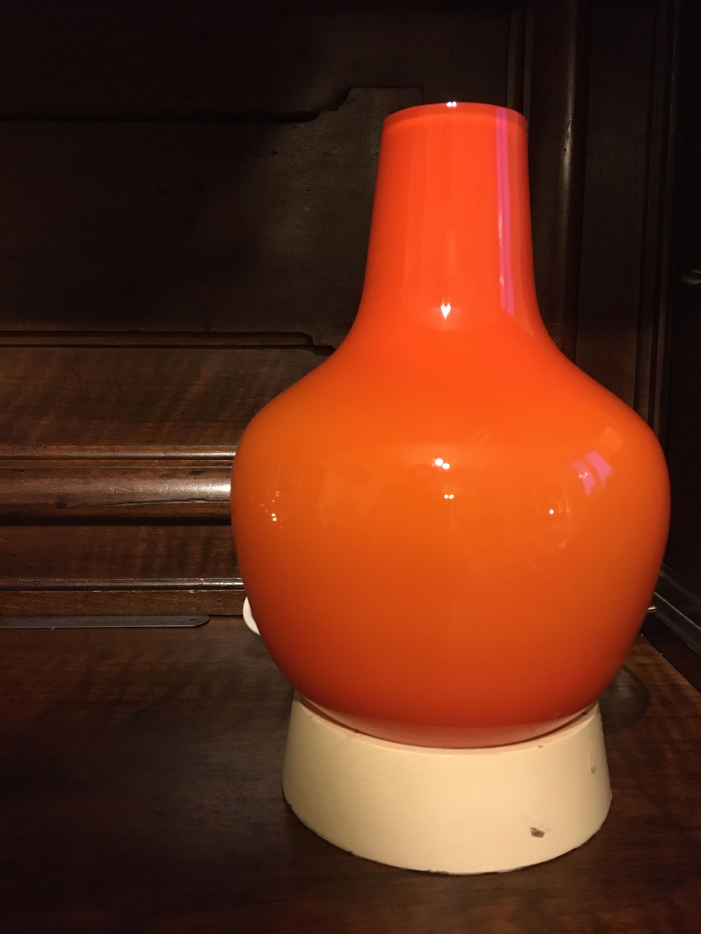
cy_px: 467
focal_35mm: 29
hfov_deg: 48.2
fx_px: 783
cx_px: 350
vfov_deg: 61.7
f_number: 2.2
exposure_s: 1/17
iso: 400
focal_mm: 4.15
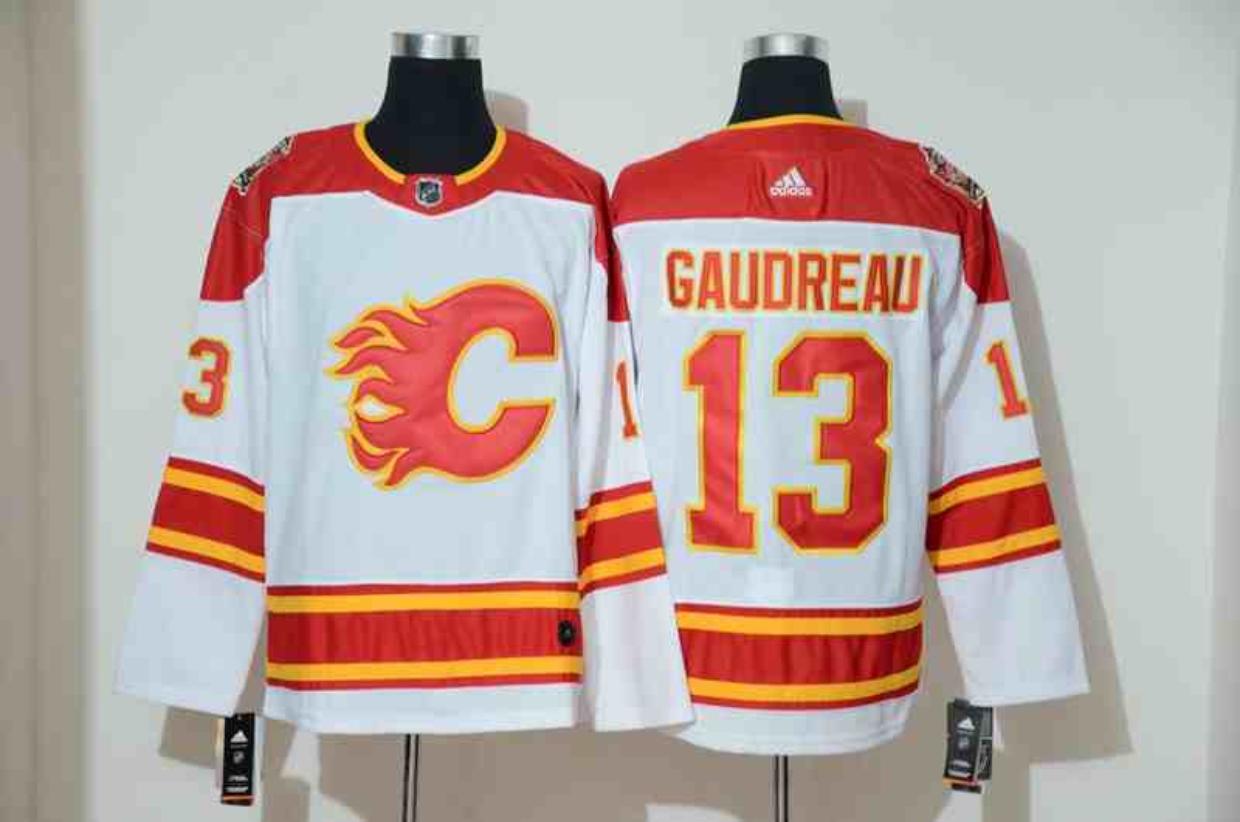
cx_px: 620
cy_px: 411
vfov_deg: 15.1
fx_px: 3094
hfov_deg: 22.7
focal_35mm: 90
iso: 4000
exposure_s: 1/10
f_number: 5
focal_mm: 60
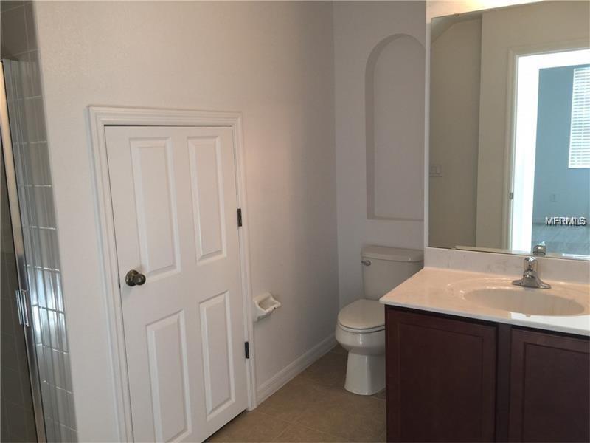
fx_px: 494
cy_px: 222
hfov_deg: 61.7
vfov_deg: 48.2
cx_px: 295
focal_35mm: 29
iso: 40
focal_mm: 4.15
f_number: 2.2
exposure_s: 1/15
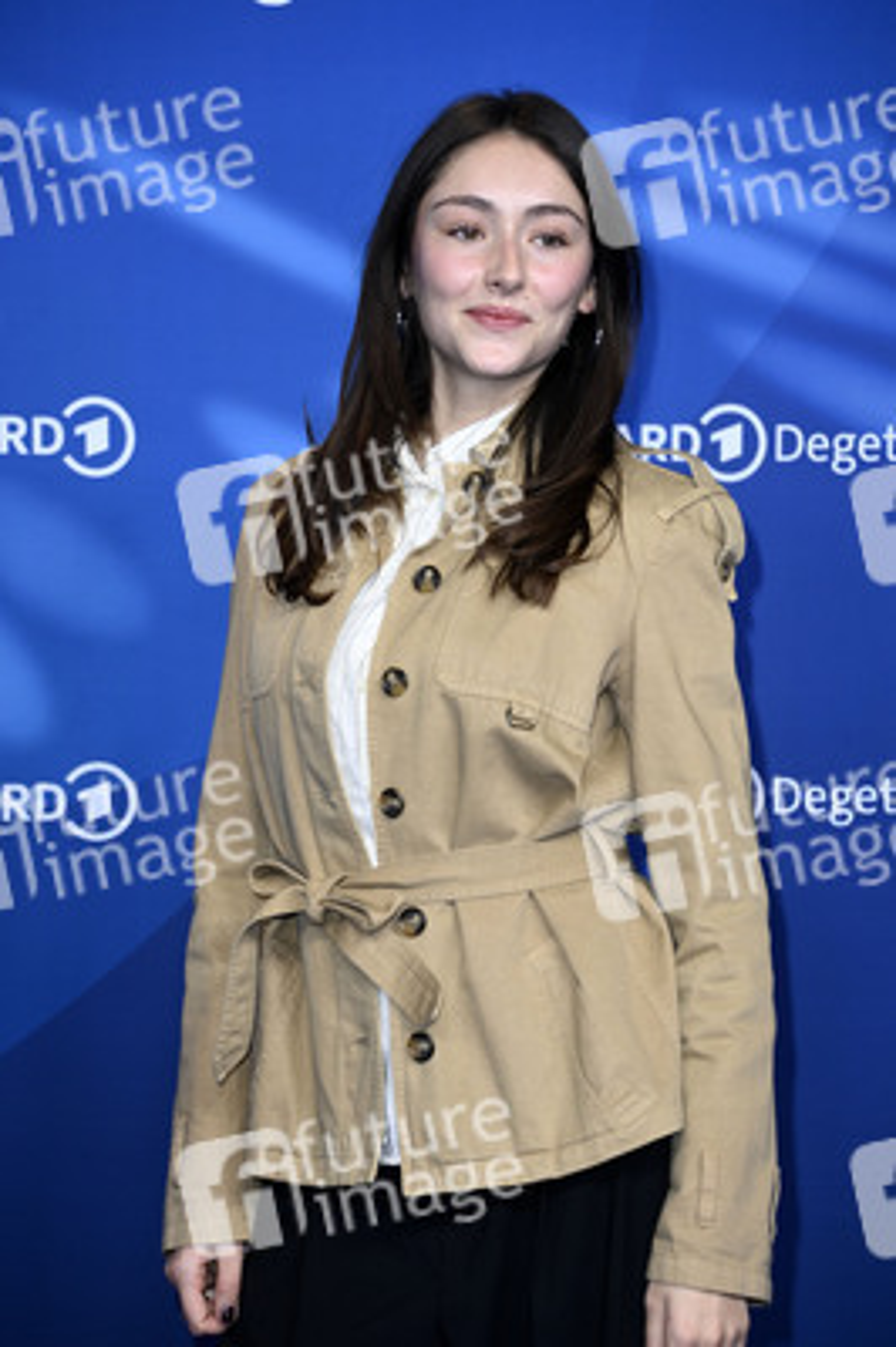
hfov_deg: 10.1
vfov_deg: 15.2
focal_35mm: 135
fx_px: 5048
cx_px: 448
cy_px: 674
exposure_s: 1/250
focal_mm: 135
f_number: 5.6
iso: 1000
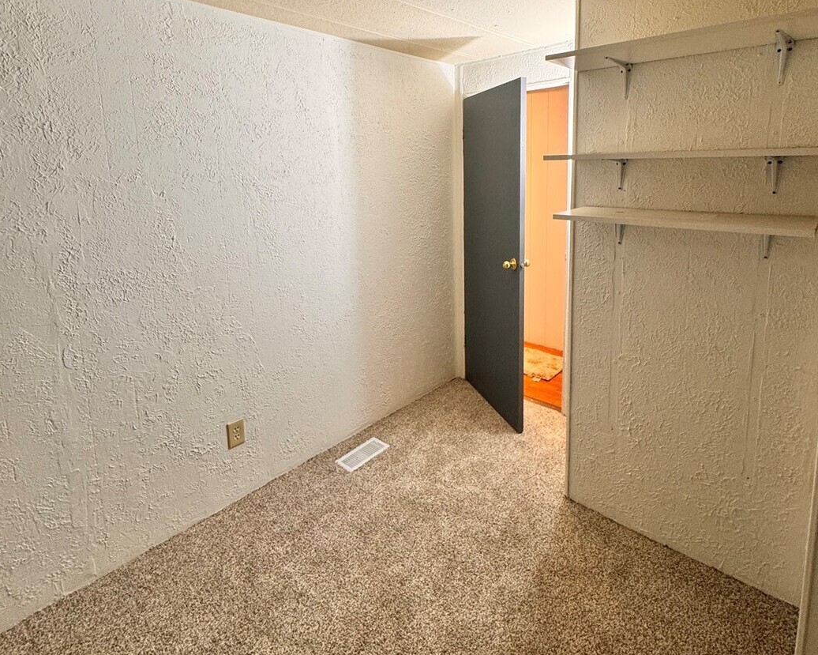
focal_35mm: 19
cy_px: 233
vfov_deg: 69.4
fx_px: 460
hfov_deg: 83.2
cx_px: 423
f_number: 2.2
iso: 200
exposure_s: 1/60
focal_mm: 2.22
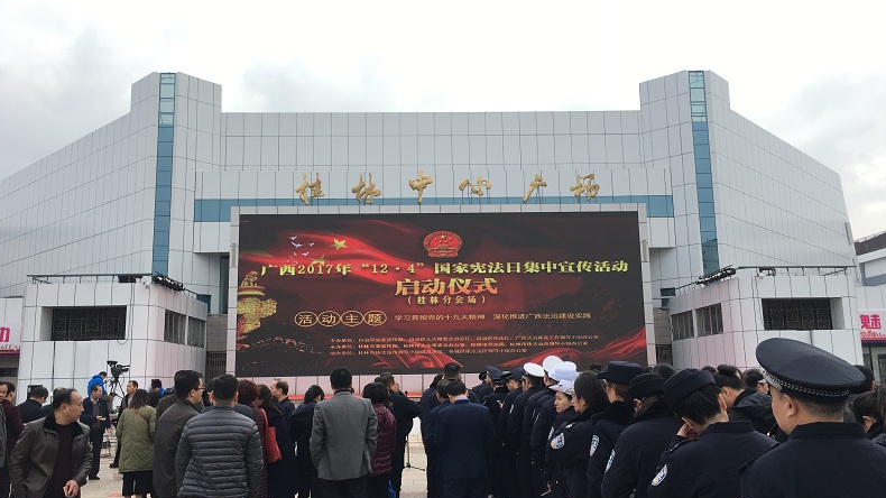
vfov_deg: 36.7
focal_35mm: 32
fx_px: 752
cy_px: 258
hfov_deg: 61.0
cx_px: 440
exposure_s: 1/557
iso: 25
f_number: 2.2
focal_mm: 4.15
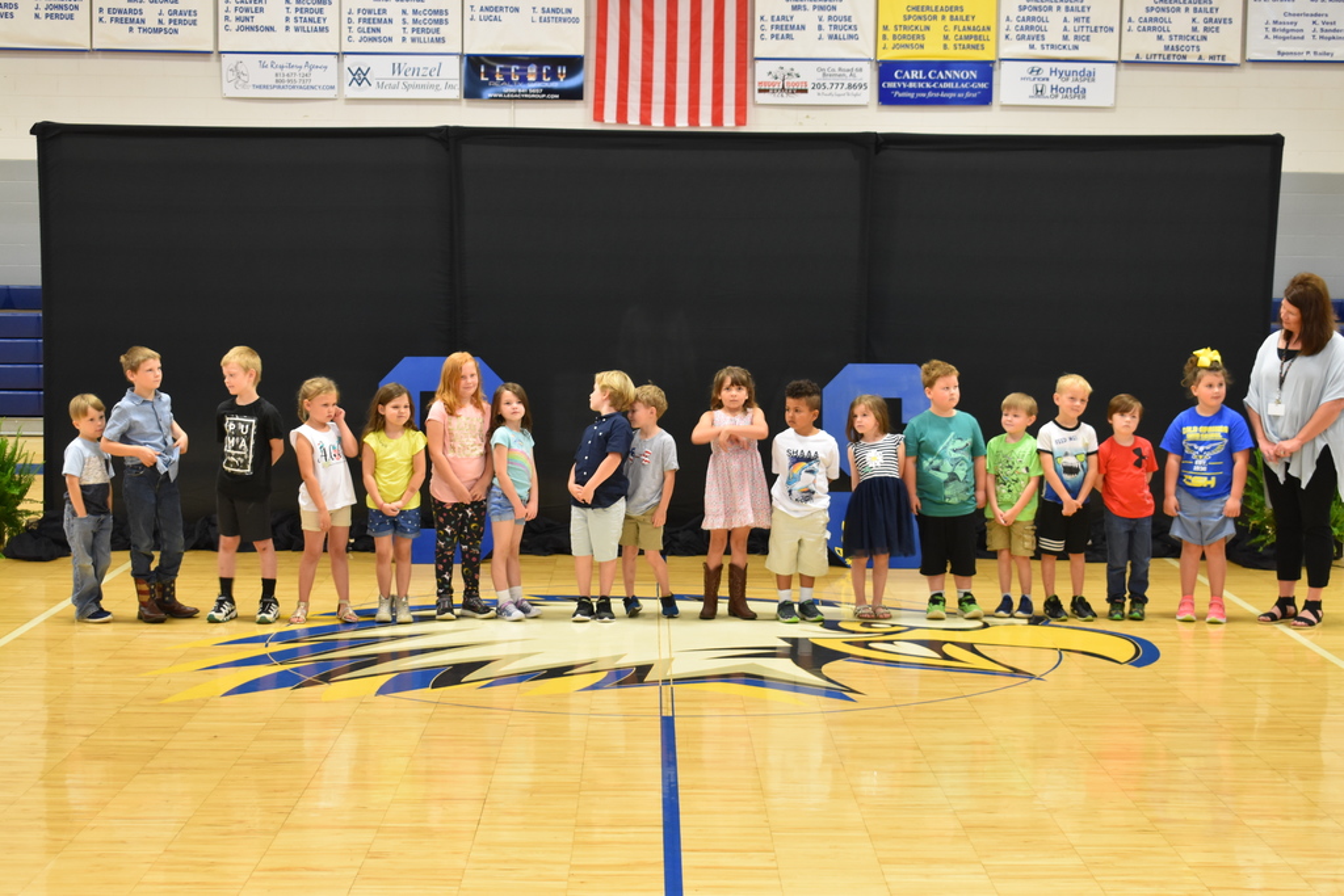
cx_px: 672
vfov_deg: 22.6
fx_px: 2240
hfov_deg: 33.4
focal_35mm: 60
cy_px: 448
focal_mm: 40
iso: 800
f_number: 5
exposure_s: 1/30
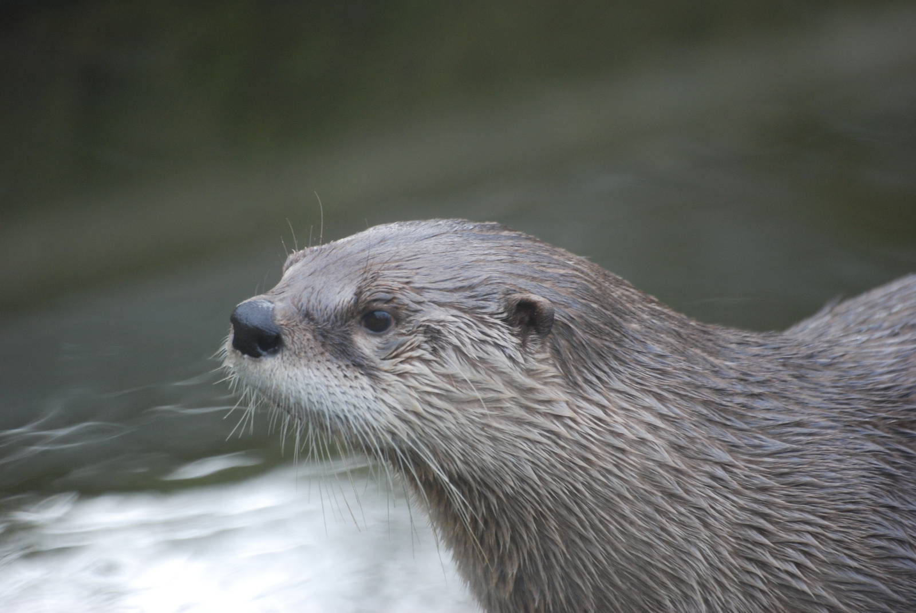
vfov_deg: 3.1
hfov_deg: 4.6
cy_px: 306
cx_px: 458
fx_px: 11463
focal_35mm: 450
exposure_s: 1/200
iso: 400
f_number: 5.6
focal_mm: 300
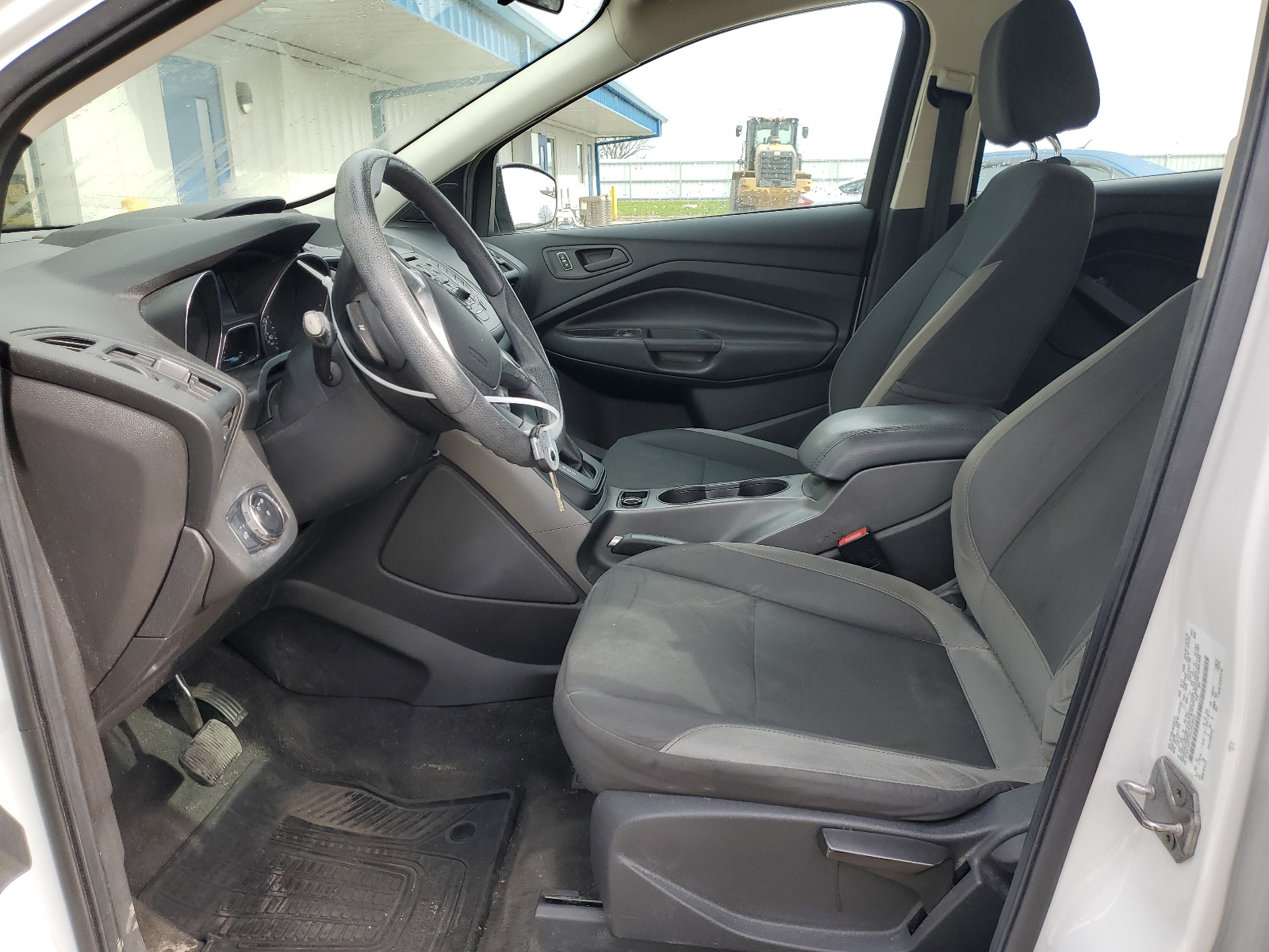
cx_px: 634
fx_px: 953
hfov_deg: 67.3
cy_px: 476
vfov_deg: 53.1
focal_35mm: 26
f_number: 1.5
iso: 50
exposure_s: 1/385
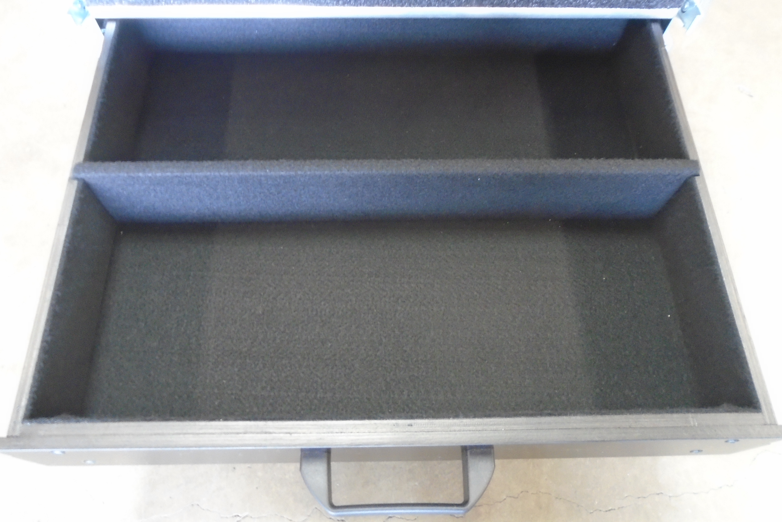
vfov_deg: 46.3
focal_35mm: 28
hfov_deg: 65.5
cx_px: 383
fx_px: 608
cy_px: 225
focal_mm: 4.6
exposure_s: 1/6
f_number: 3.2
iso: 400
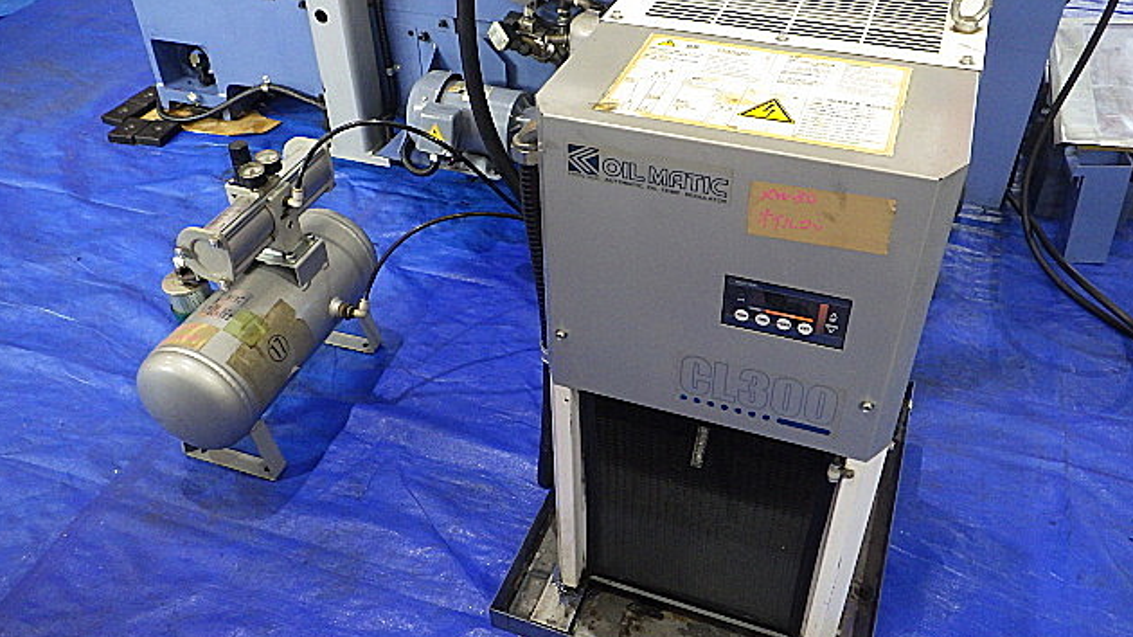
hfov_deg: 62.6
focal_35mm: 31
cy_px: 301
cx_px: 568
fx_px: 931
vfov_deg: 37.7
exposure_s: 1/45
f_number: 3.5
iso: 640
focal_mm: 5
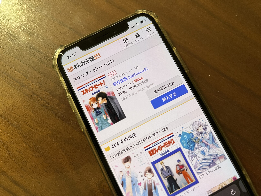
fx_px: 196
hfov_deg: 67.3
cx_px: 130
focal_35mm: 26
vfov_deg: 53.1
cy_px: 98
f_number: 1.6
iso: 320
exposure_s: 1/60
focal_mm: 5.1
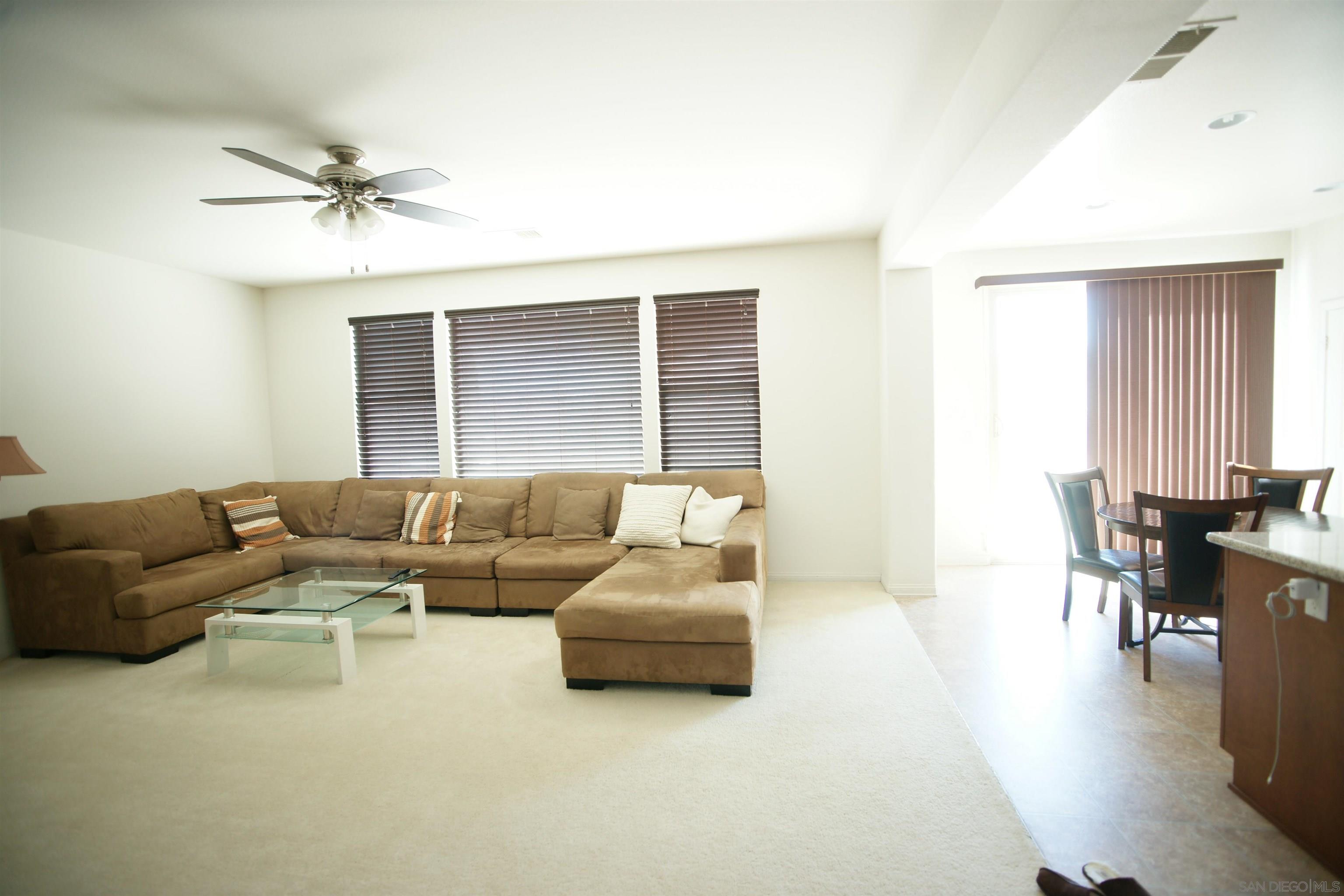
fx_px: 597
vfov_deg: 73.8
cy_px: 448
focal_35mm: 16
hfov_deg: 96.7
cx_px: 672
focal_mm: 16
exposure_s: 1/30
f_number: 2.8
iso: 200
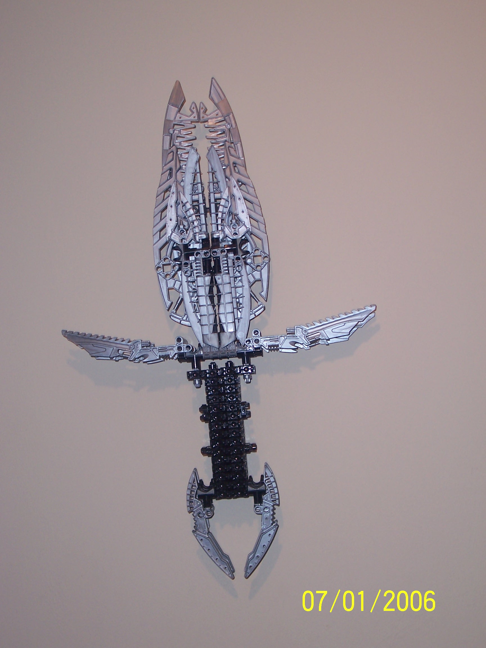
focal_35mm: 53
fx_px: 992
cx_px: 243
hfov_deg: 27.5
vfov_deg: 36.2
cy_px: 324
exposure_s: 1/60
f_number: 3.4
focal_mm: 8.6
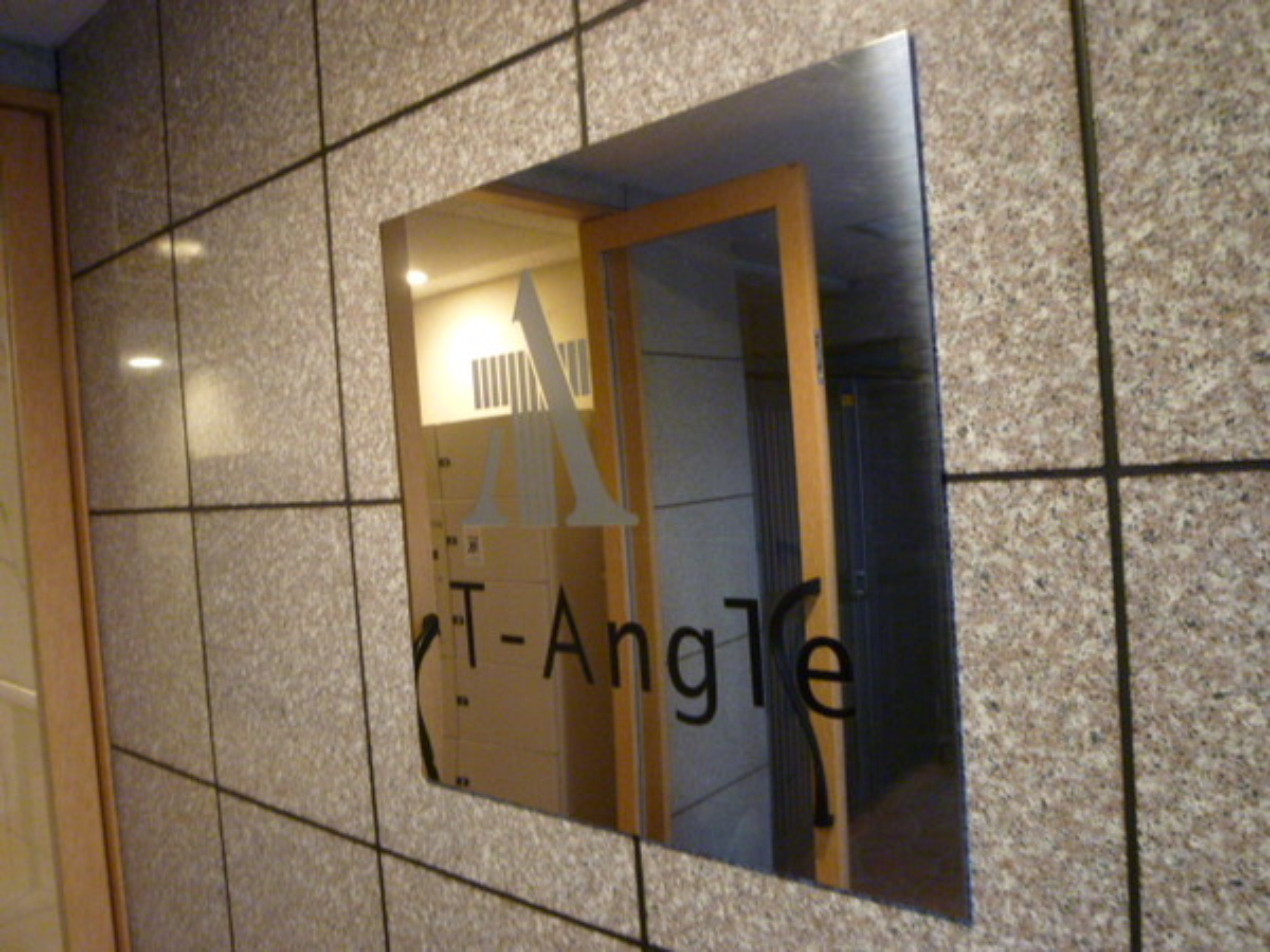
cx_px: 635
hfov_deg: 69.4
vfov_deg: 54.9
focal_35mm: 25
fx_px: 917
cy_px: 476
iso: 400
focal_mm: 4.5
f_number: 2.8
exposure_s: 1/6
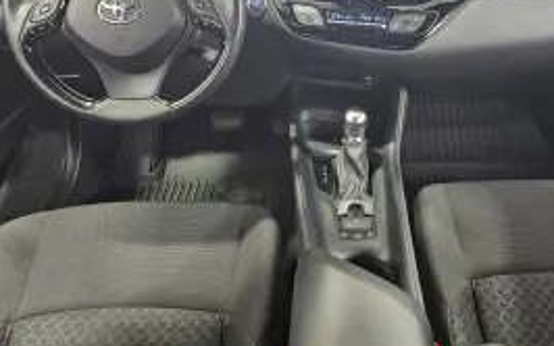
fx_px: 498
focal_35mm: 33
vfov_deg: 37.4
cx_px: 339
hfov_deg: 57.6
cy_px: 90
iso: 250
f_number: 1.7
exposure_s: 1/40.1
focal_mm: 6.3
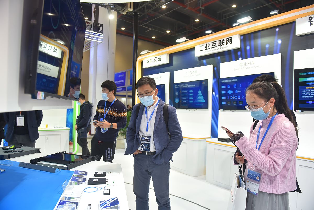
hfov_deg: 73.7
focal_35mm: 24
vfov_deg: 53.2
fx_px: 209
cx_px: 157
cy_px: 105
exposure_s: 1/200
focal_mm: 24
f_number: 4
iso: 1000
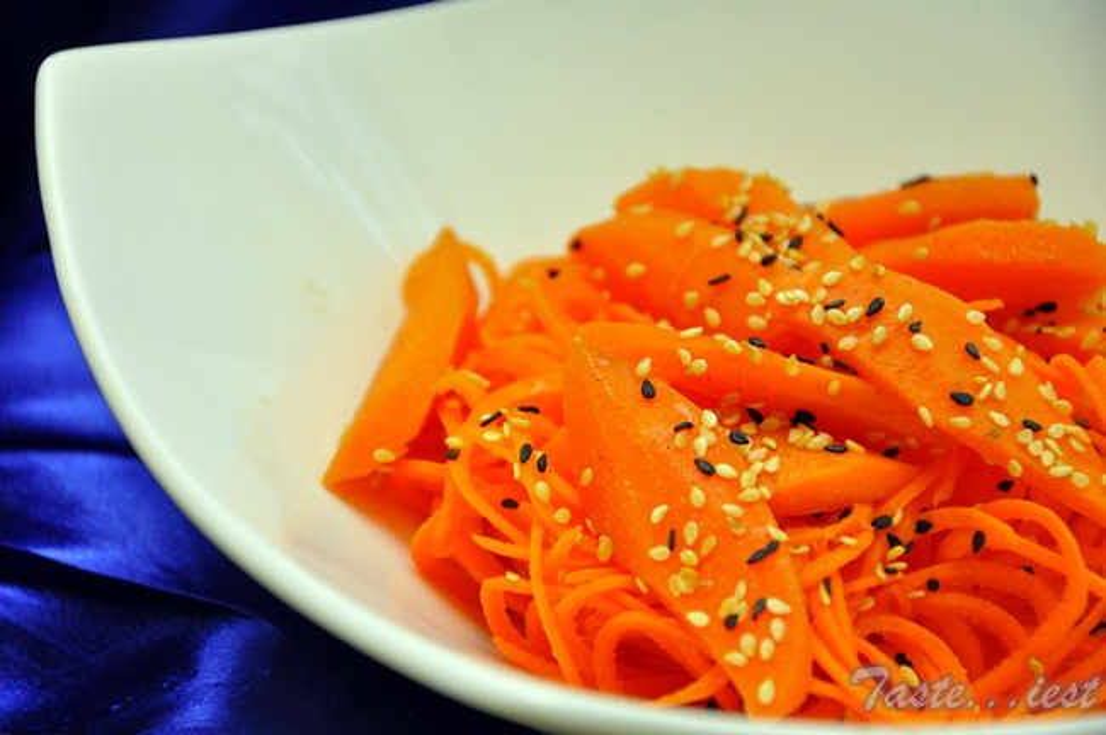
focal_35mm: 158
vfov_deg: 8.7
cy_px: 368
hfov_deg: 13.1
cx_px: 553
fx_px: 4834
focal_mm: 105
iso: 800
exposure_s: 1/100
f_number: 5.6
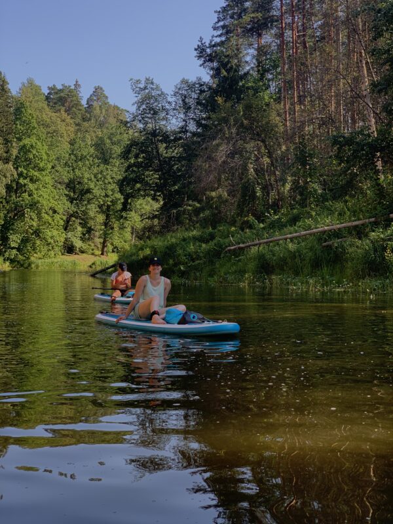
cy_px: 262
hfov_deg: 28.0
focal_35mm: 52
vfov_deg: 36.8
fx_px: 787
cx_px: 196
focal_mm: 6
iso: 16
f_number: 2.4
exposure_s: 1/235
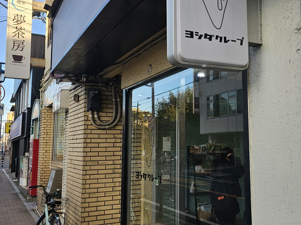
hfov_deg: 44.9
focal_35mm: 41
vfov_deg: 35.1
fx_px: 357
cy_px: 110
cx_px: 207
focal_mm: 6.3
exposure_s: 1/359
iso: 50
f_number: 1.7
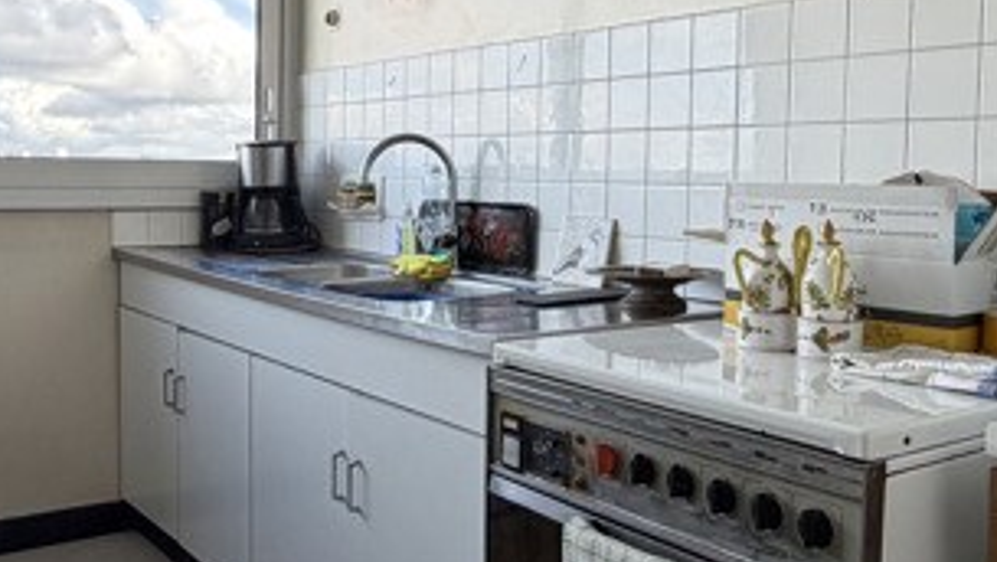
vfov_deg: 29.7
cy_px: 229
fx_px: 1058
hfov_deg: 50.2
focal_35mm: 40
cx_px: 402
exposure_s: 1/212
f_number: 2.2
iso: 50
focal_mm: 2.22
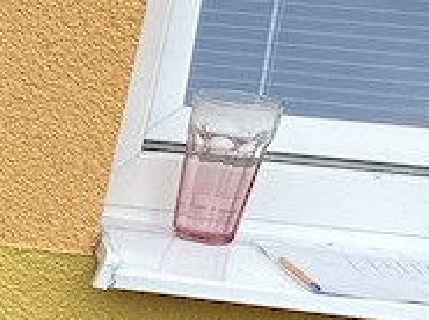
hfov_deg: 9.3
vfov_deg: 9.3
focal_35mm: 156
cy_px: 450
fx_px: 1930
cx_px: -948
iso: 80
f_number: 1.78
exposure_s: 1/594
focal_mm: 6.86
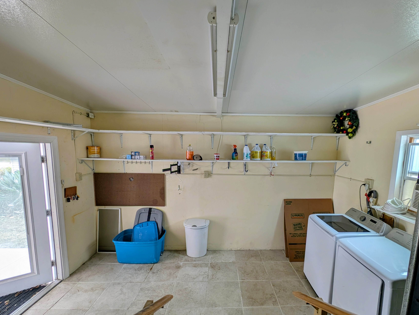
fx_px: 170
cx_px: 228
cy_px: 171
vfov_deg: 85.6
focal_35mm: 14
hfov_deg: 101.7
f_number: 1.95
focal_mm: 2.23
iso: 34
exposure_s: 1/46.3
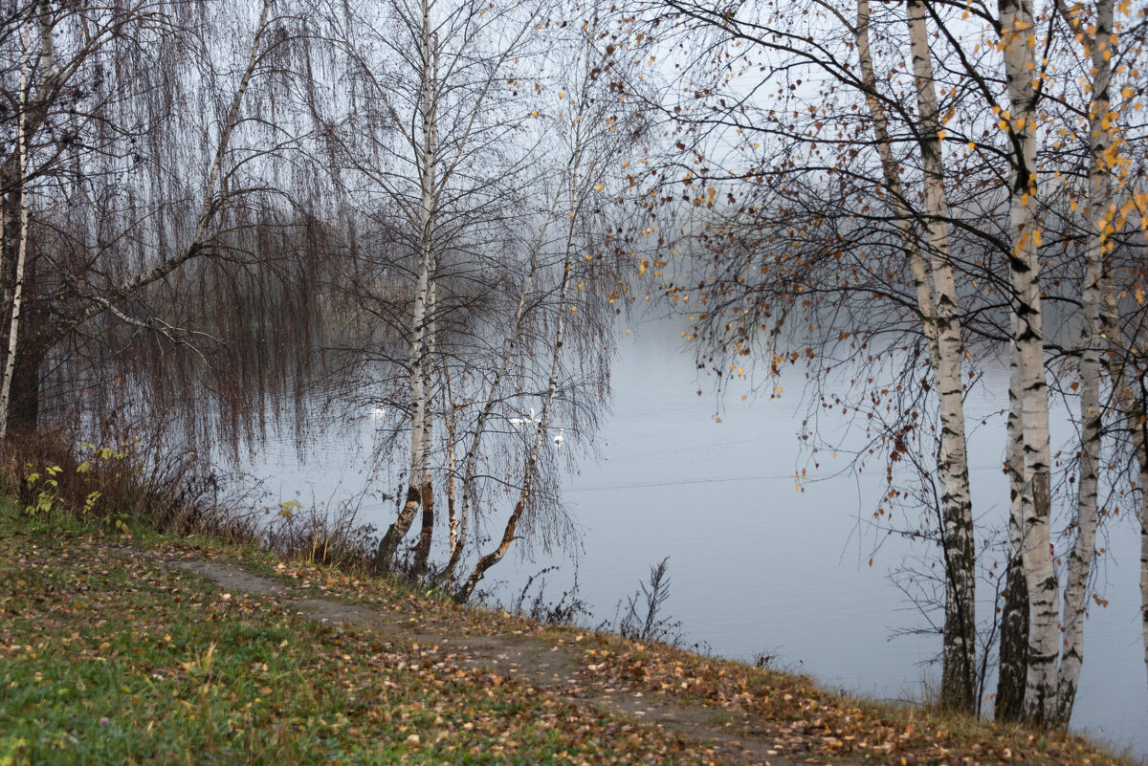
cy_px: 383
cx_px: 574
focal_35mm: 62
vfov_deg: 21.9
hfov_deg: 32.4
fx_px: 1978
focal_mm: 62
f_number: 4.8
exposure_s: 1/800
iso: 640
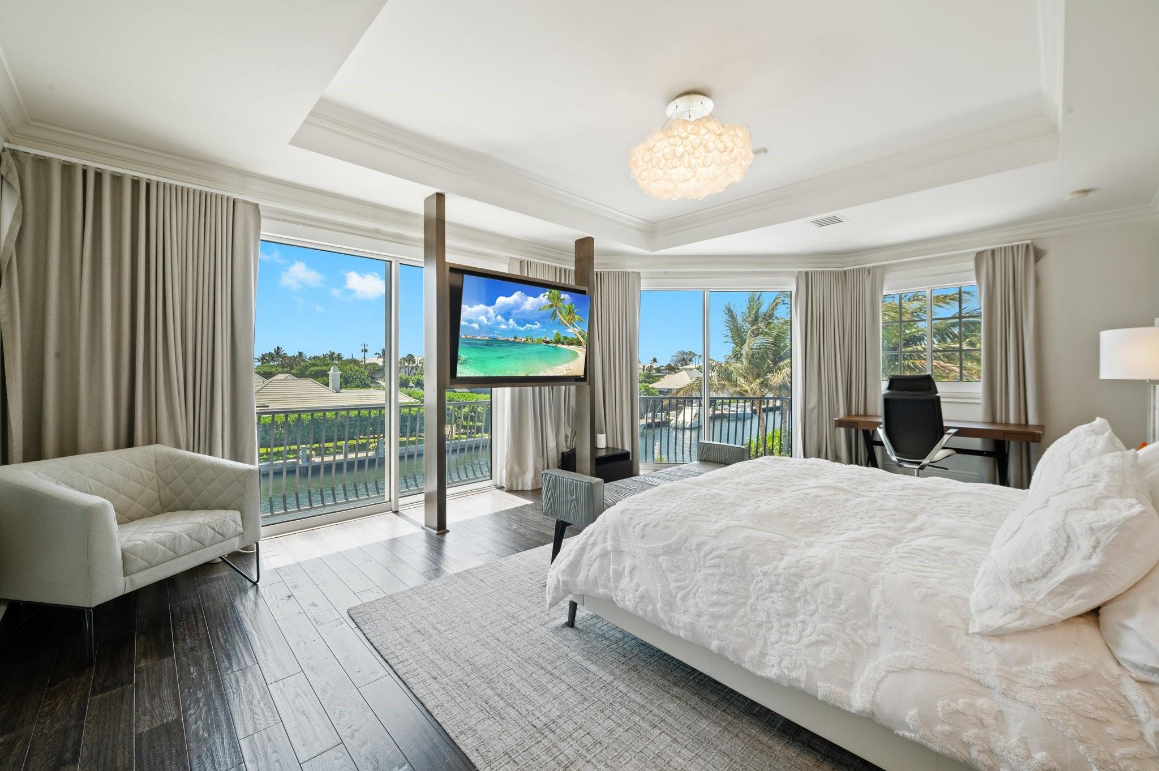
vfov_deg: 81.1
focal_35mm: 14
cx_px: 580
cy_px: 386
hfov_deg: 104.3
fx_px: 450
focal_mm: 14
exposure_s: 1/20
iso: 200
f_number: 8
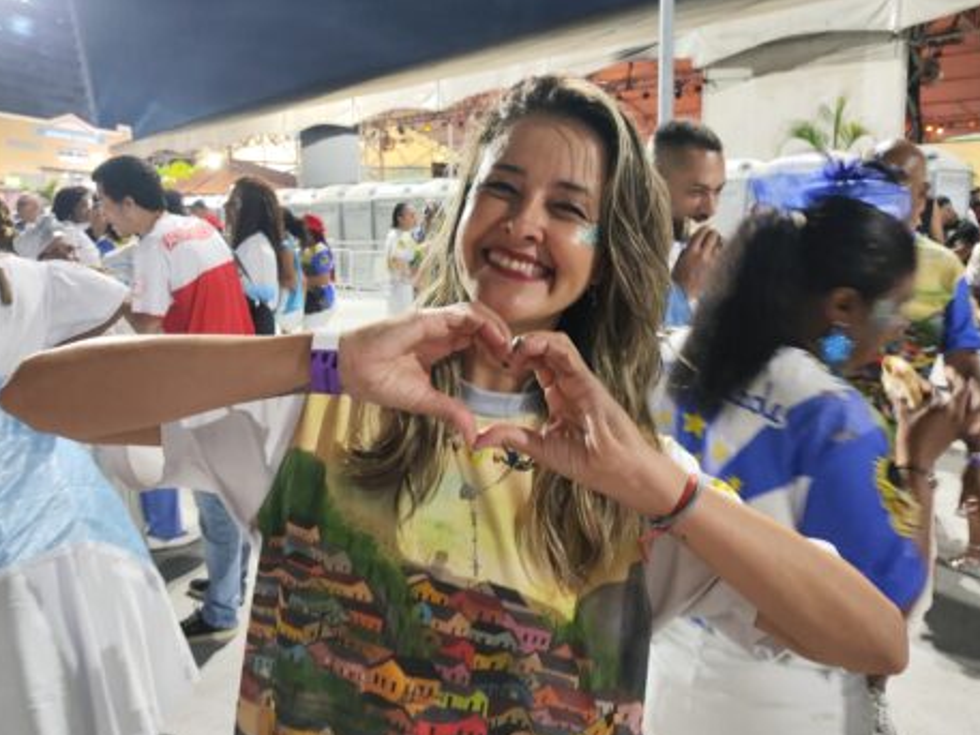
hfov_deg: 63.4
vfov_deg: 49.8
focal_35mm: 28
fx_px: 793
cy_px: 354
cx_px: 454
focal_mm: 4.68
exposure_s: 1/17.1
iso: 962
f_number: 1.8
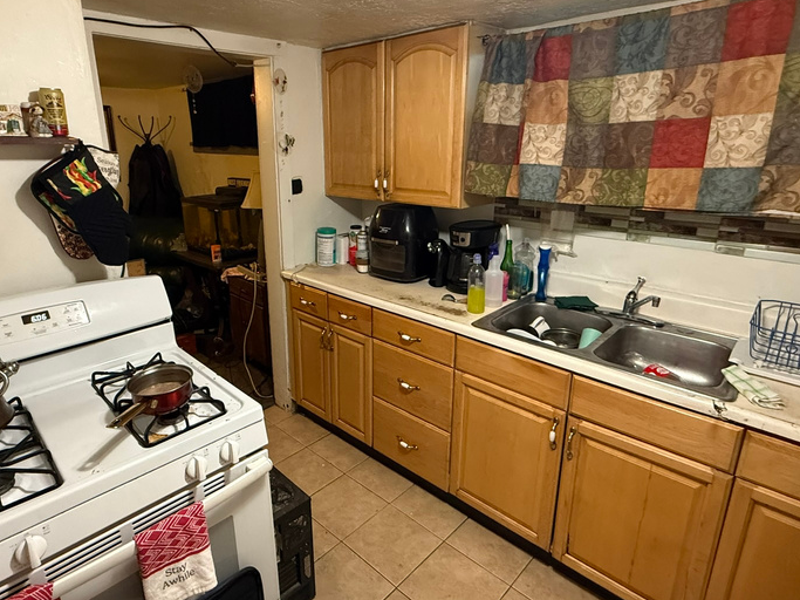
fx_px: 485
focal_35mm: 21
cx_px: 364
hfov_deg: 78.8
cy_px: 282
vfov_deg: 63.4
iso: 640
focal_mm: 2.22
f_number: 2.2
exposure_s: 1/60
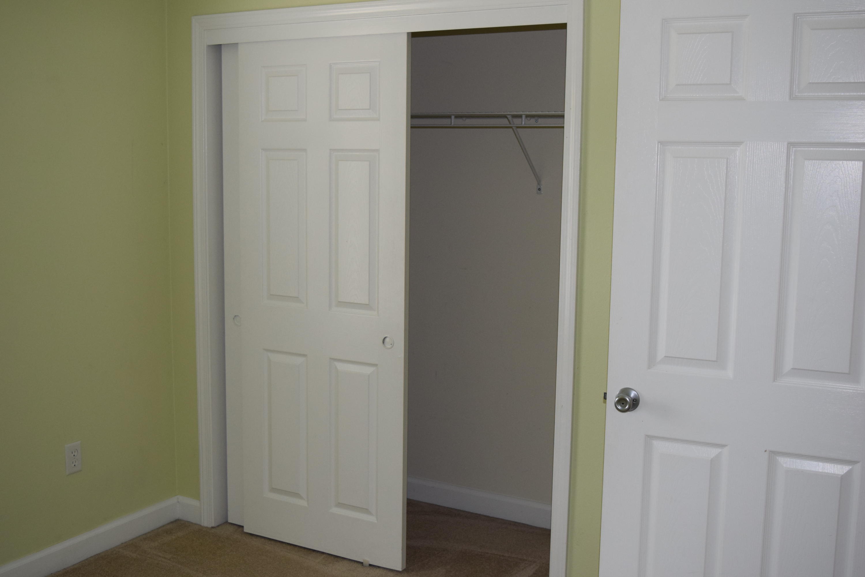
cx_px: 432
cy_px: 288
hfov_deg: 47.9
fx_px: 973
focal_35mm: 40
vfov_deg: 33.0
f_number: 5
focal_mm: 27
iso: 800
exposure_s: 1/100
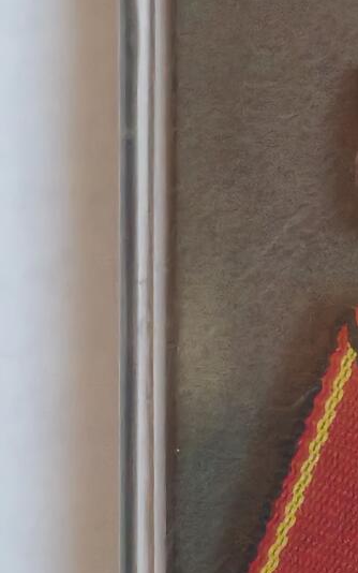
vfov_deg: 8.5
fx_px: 3791
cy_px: 668
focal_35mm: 243
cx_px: 569
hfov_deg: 5.3
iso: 640
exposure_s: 1/50
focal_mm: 5.52
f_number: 1.95
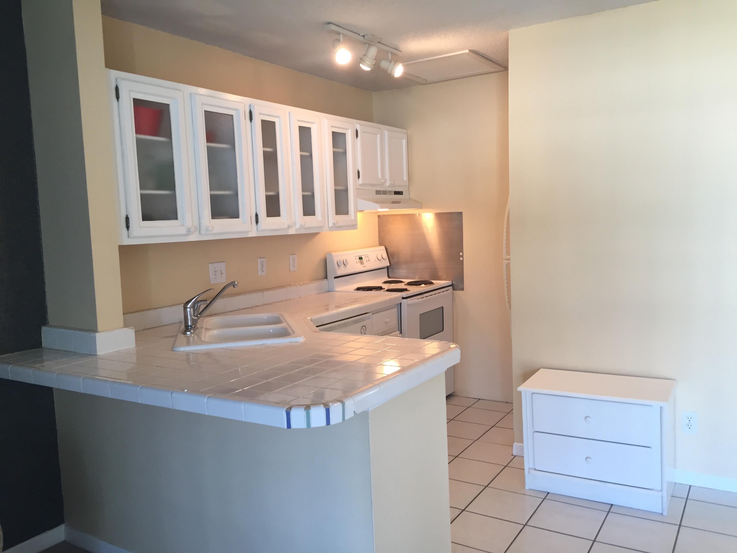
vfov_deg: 48.2
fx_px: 617
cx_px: 368
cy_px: 276
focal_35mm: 29
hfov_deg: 61.7
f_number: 2.2
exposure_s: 1/30
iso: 64
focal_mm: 4.15
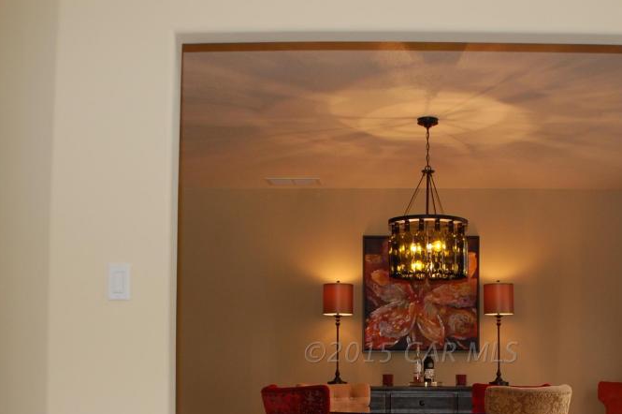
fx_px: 1260
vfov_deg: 18.4
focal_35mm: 73
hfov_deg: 27.6
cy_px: 352
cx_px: 411
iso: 400
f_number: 4.2
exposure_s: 1/60
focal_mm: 28
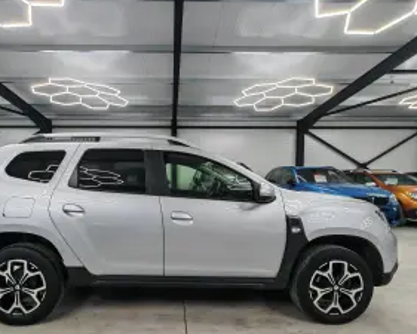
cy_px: 191
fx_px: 247
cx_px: 171
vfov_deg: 67.8
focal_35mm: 20
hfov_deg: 79.6
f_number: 2.2
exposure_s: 1/50
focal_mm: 1.96
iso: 80
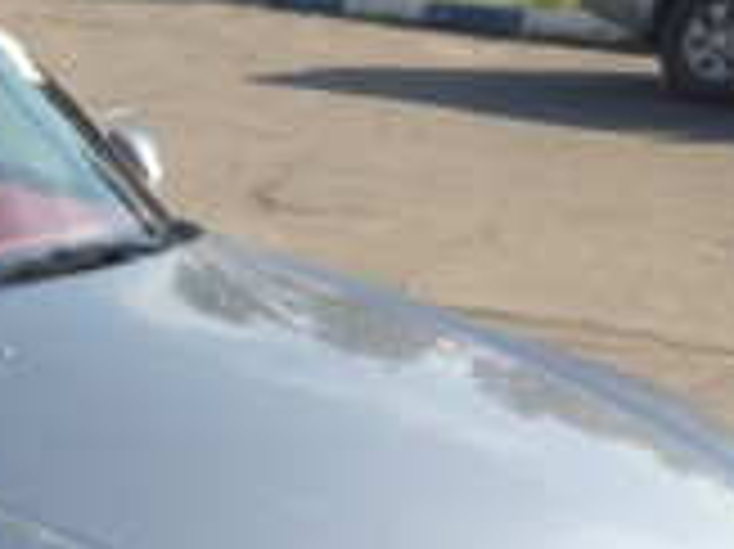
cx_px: -104
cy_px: 549
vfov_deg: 16.8
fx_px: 1822
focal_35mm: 86
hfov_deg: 21.4
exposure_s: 1/756
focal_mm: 4.28
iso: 50
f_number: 2.4
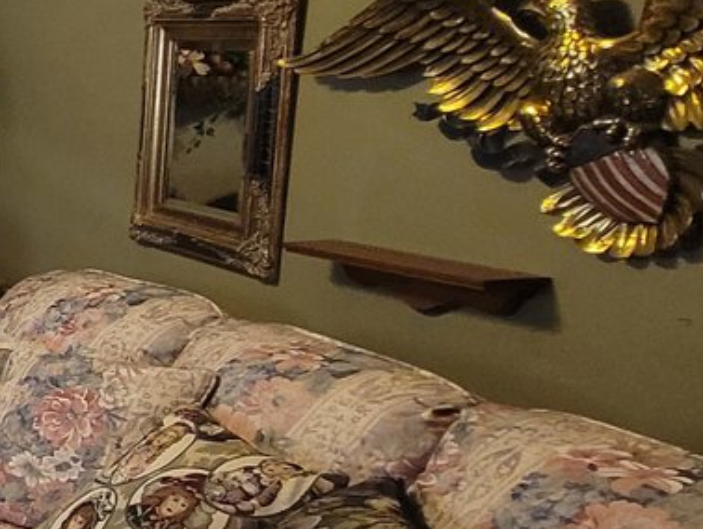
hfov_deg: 20.6
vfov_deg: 28.0
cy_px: 210
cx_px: -639
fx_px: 1057
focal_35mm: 52
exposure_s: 1/60
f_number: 2.2
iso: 400
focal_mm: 2.2
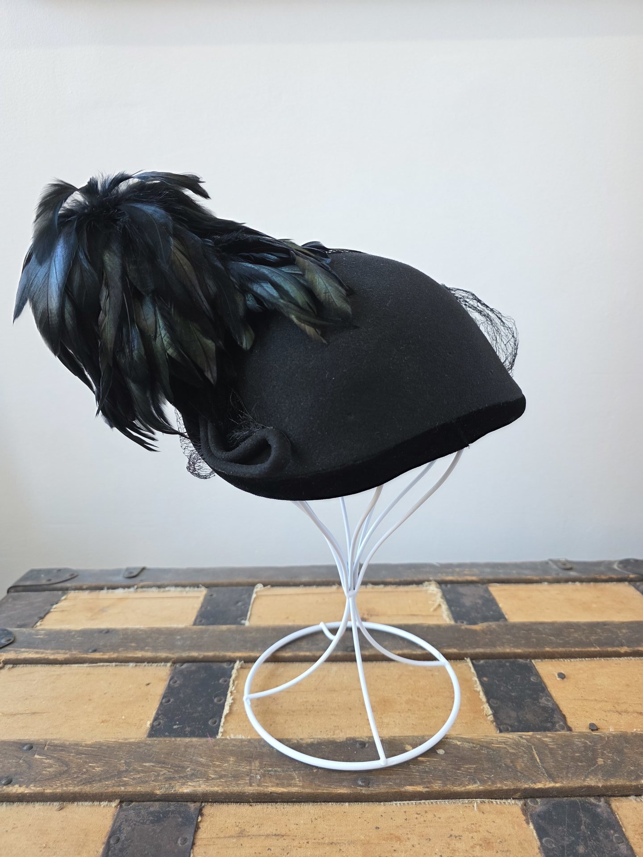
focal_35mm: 23
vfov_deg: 73.9
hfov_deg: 58.9
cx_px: 322
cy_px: 428
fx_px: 570
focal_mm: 6.3
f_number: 1.7
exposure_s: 1/120
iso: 320
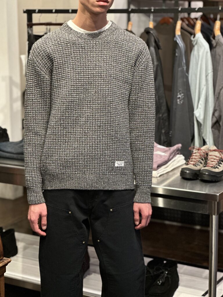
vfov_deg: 25.3
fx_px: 661
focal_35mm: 77
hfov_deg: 19.1
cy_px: 148
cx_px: 112
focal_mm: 9
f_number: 2.8
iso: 320
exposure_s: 1/20
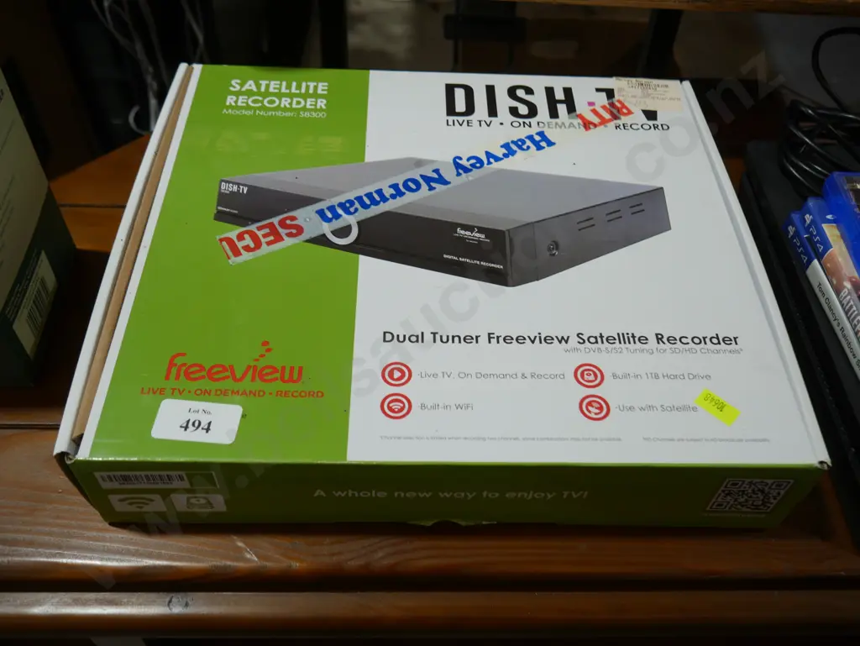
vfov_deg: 46.8
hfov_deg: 59.9
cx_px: 430
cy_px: 323
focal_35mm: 30
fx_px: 746
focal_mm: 15
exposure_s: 1/125
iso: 200
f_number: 4
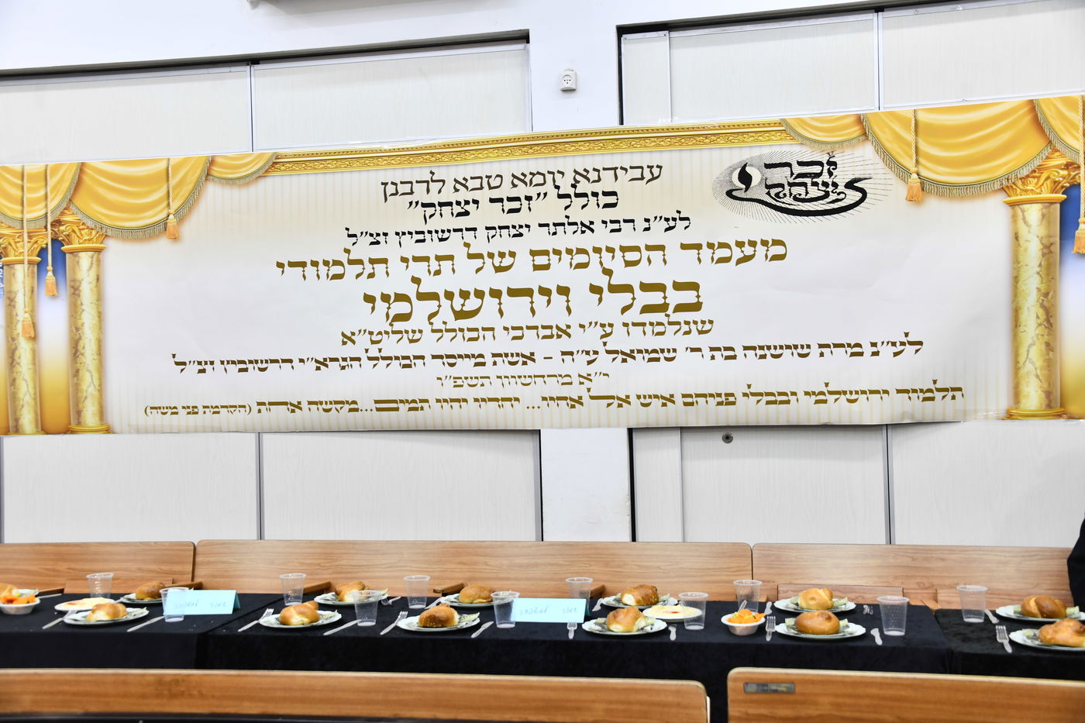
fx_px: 1266
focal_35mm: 42
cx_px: 542
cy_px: 362
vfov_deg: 31.9
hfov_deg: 46.4
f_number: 5.6
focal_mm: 42
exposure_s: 1/160
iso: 1000
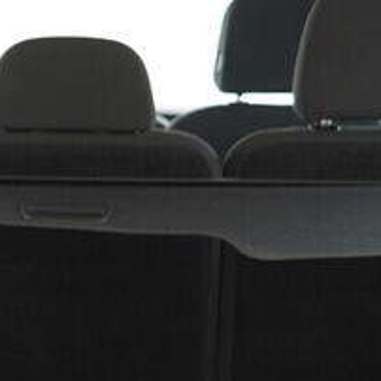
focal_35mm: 155
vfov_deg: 11.2
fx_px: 1930
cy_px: 327
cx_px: 26
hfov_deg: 11.2
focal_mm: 24
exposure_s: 1/40
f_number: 2.8
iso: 200
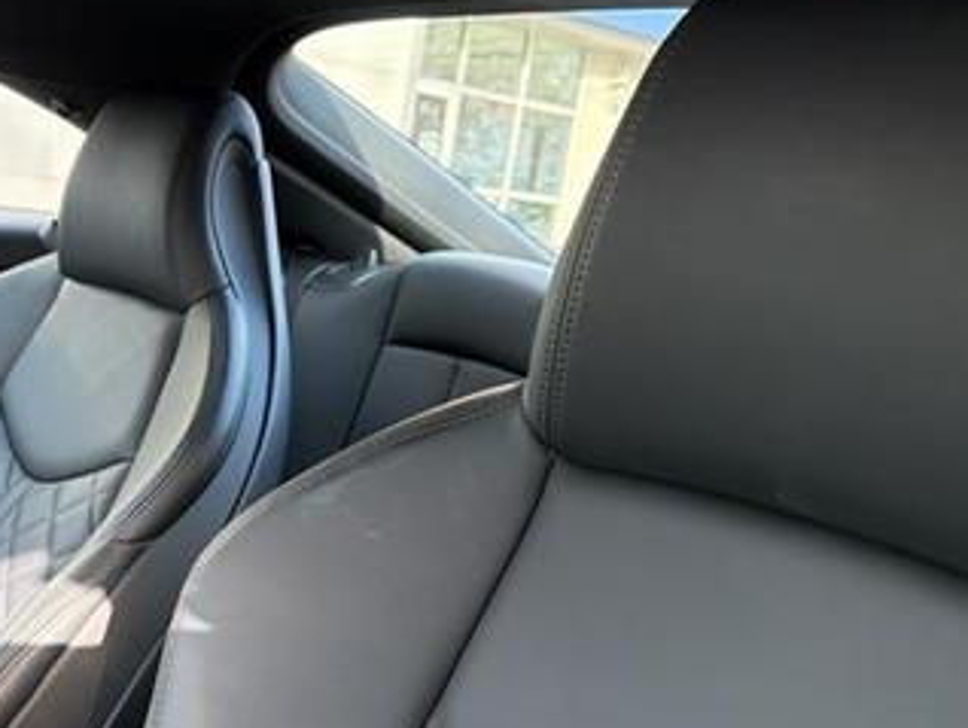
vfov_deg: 37.6
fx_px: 1063
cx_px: 314
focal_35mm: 38
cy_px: 436
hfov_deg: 48.0
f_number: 1.78
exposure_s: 1/220
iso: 160
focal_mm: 6.76
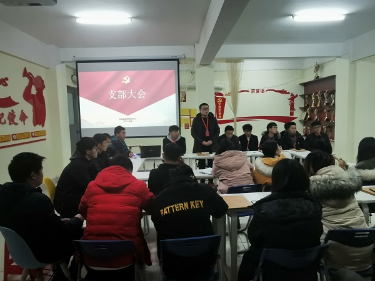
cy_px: 140
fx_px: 249
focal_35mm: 23
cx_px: 188
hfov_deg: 73.9
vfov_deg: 58.9
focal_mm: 2.26
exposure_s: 1/25
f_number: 2.2
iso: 320
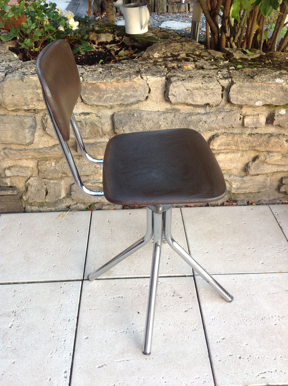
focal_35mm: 35
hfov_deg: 40.6
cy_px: 193
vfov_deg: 52.7
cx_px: 144
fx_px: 389
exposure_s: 1/60
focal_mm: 4.28
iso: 64
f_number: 2.4
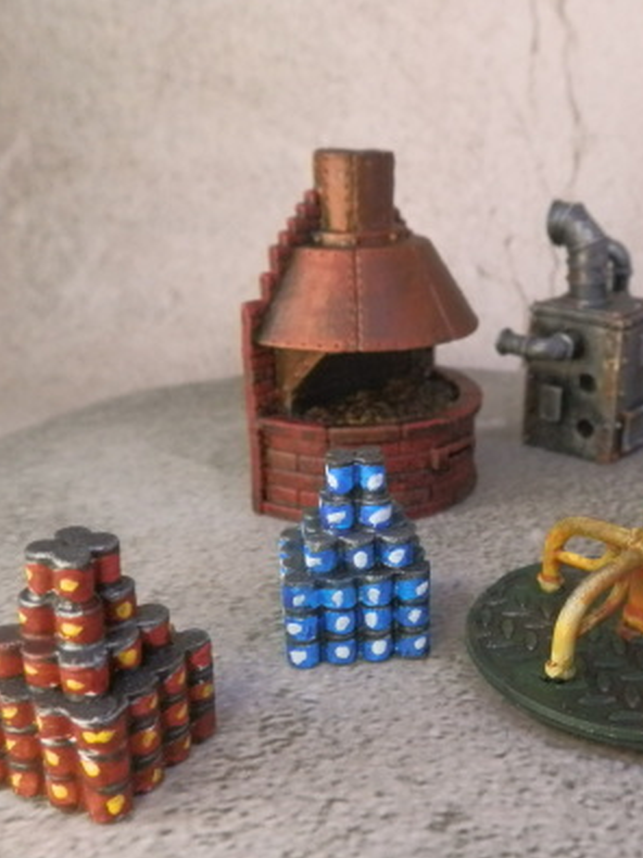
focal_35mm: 38
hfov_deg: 37.0
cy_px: 432
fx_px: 942
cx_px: 458
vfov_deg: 49.0
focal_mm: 5
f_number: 3.1
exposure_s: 1/125
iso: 400
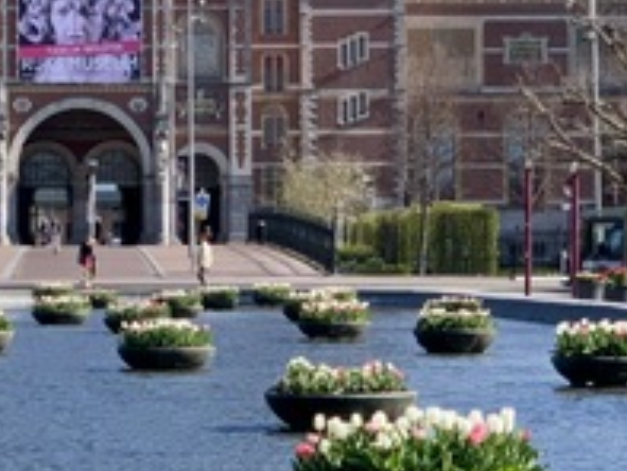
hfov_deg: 11.6
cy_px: 197
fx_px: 3063
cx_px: 22
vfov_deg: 8.8
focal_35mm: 169
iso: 16
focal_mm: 6
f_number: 2.4
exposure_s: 1/421
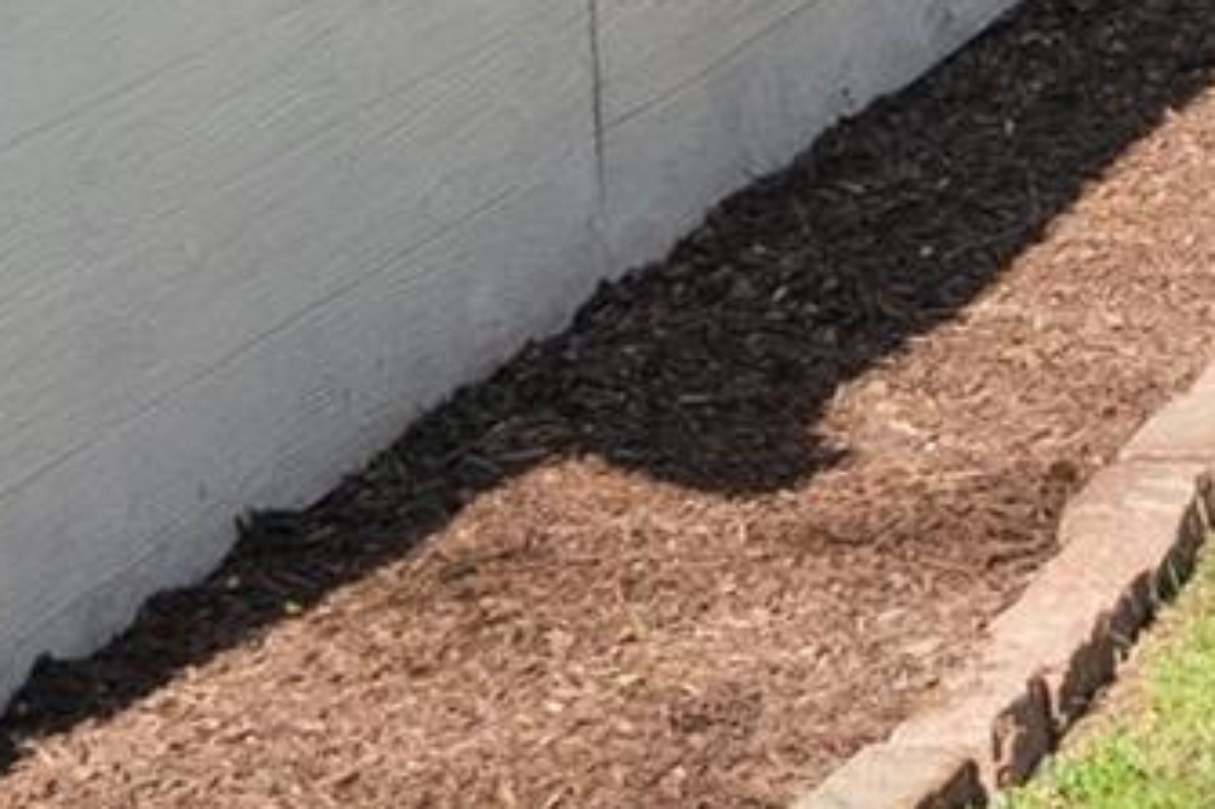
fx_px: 5802
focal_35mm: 172
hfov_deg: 10.4
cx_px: 2854
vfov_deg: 7.5
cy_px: -1103
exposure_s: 1/250
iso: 400
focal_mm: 18
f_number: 8
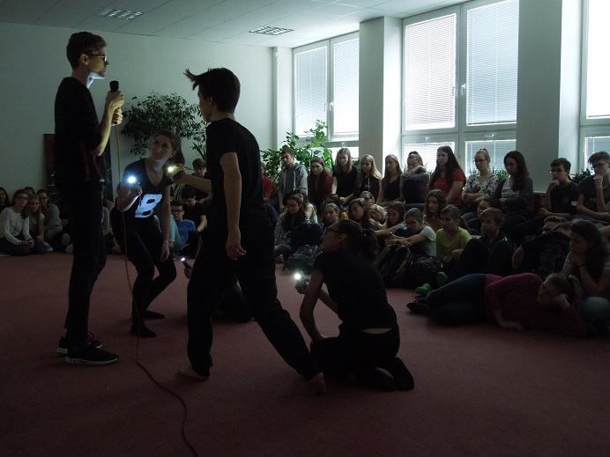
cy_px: 228
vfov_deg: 36.8
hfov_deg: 47.9
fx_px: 687
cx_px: 305
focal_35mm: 39
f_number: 3.8
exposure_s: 1/13
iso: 800
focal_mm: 7
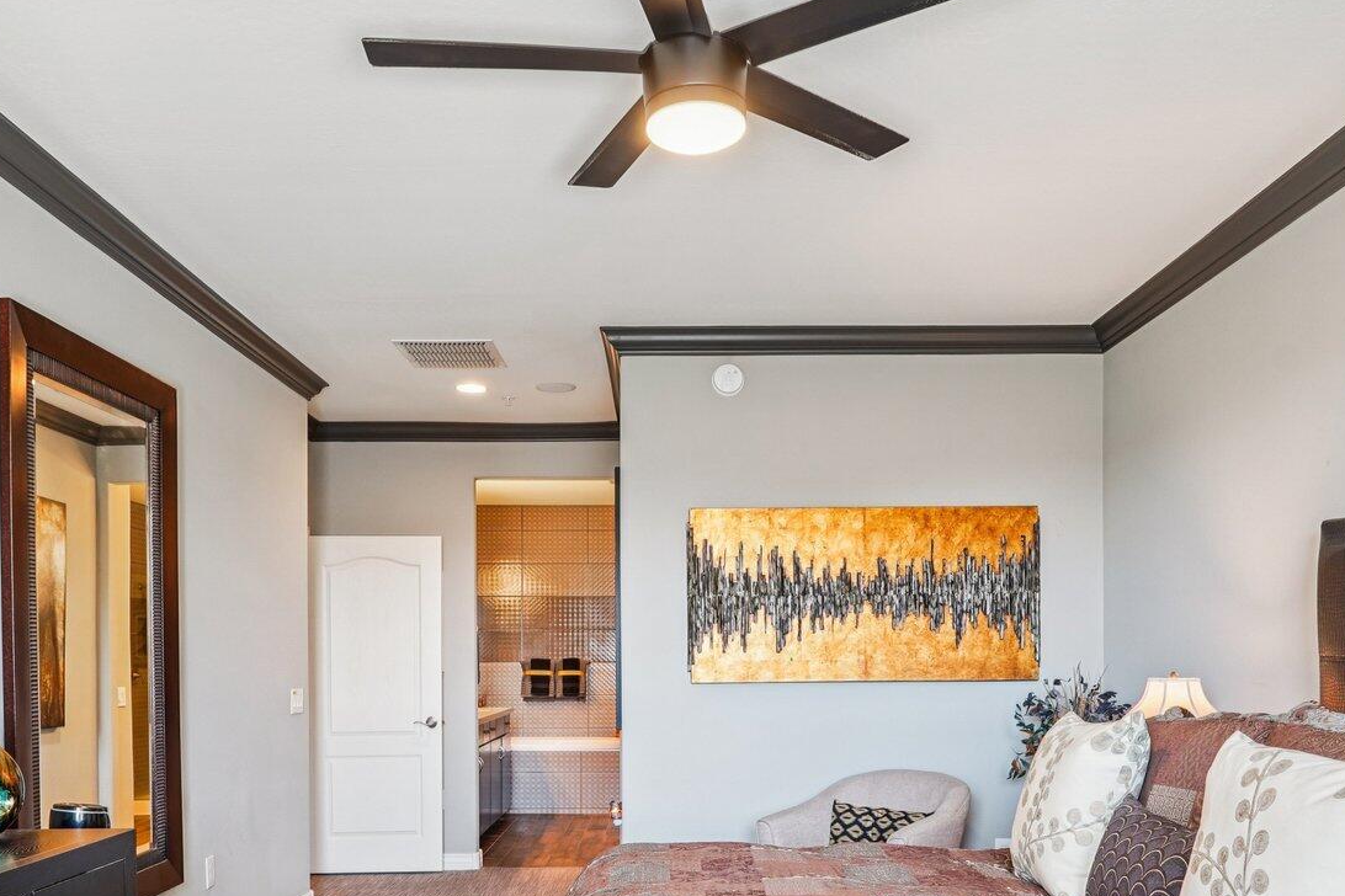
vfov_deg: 42.5
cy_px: 649
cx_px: 671
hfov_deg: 61.9
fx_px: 1121
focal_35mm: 30
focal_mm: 16
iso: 400
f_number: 8
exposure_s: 1/8
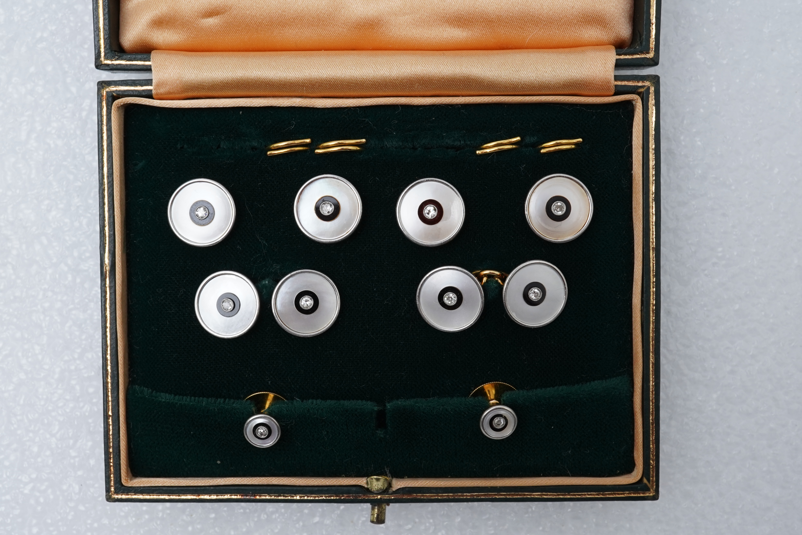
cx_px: 401
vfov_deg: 29.9
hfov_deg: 43.6
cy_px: 268
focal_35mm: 45
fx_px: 1002
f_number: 22
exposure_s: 1/125
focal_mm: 30
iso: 500
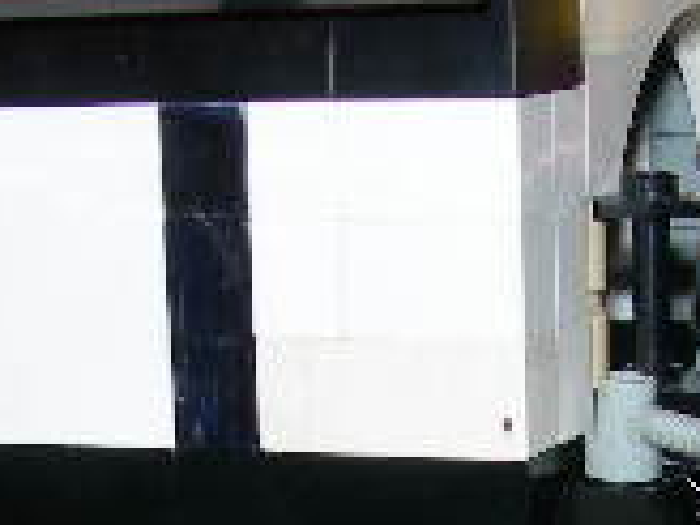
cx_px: 423
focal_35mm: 148
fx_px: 2993
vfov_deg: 9.6
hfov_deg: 13.3
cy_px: 875
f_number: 2.8
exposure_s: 1/60.1
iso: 50
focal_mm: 7.8
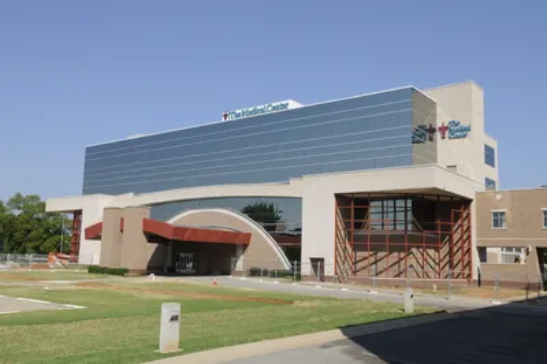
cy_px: 182
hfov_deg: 55.1
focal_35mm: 34
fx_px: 524
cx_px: 274
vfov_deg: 38.3
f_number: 11
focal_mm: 23
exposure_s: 1/160
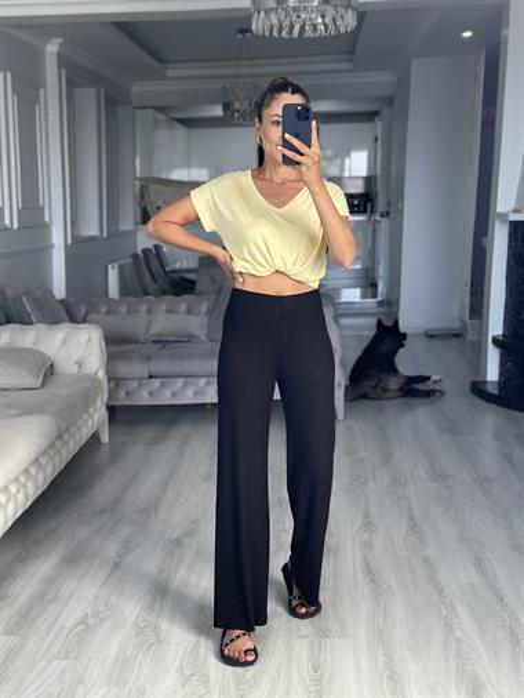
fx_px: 968
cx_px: 262
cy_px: 349
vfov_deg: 39.6
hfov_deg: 30.3
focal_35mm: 48
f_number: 1.78
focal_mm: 6.86
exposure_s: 1/101
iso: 125
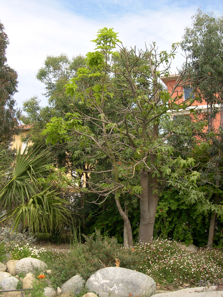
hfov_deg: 37.7
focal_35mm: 38
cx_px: 112
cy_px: 148
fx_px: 326
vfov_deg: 49.0
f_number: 7.6
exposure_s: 1/103
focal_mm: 8
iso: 100
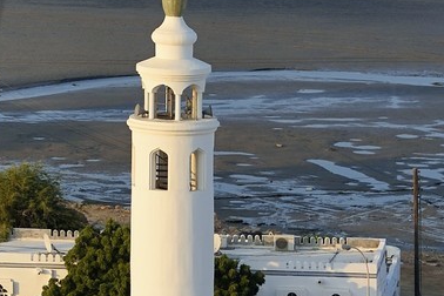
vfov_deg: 3.0
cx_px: -477
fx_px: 5735
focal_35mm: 465
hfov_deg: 4.4
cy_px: -103
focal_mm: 110
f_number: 7.1
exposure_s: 1/320
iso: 200
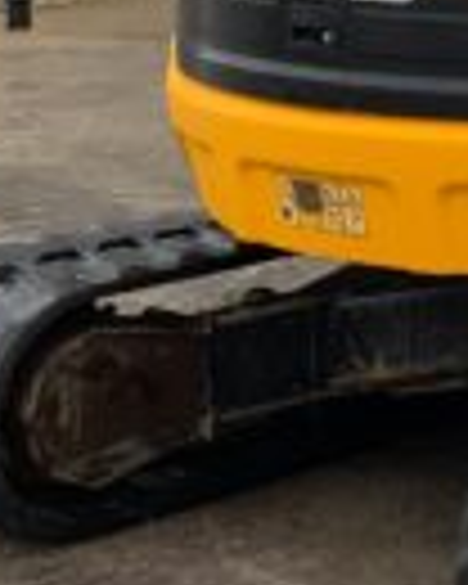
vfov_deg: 13.6
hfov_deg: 10.4
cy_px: -27
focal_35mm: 139
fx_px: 2407
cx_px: 868
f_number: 1.8
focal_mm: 3
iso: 16
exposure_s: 1/259
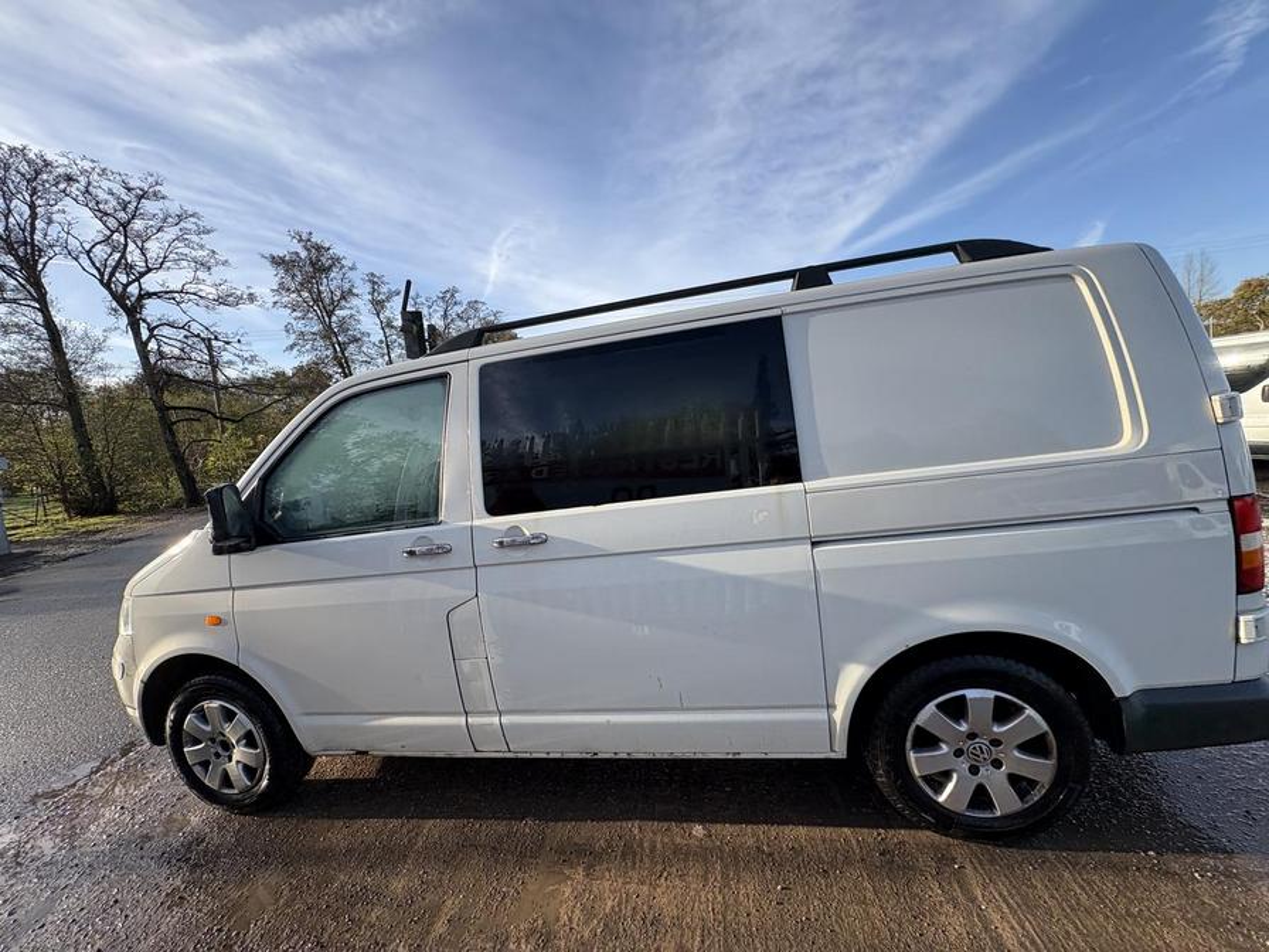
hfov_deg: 102.1
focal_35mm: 14
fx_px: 513
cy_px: 476
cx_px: 634
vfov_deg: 85.7
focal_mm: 2.22
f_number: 2.2
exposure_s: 1/556
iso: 40
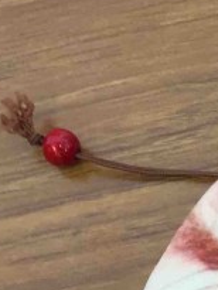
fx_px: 1216
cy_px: 477
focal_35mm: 145
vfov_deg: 12.7
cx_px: 522
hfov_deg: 9.2
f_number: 2.2
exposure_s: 1/50
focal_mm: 4.15
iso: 40
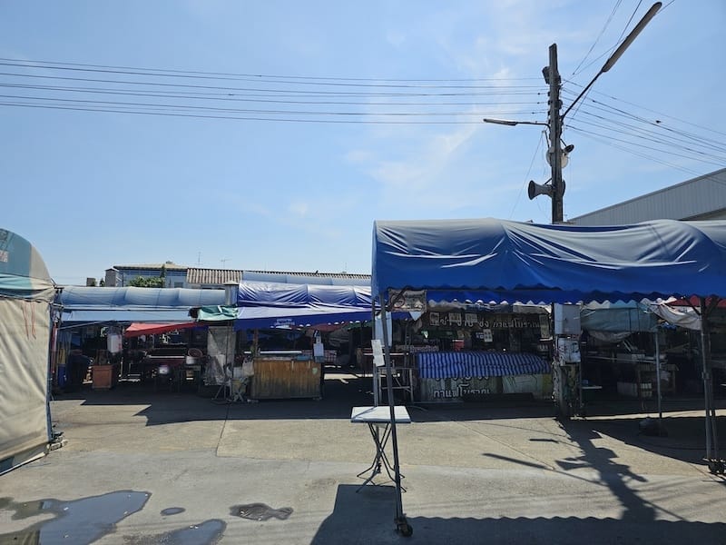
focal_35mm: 23
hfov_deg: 73.9
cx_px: 363
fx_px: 482
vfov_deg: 58.9
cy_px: 272
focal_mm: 6.3
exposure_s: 1/1571
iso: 10
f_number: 1.7
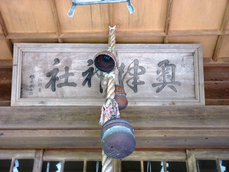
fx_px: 390
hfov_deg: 32.7
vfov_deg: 24.8
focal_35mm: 59
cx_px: 114
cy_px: 86
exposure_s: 1/5
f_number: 3.2
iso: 400
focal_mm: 10.4
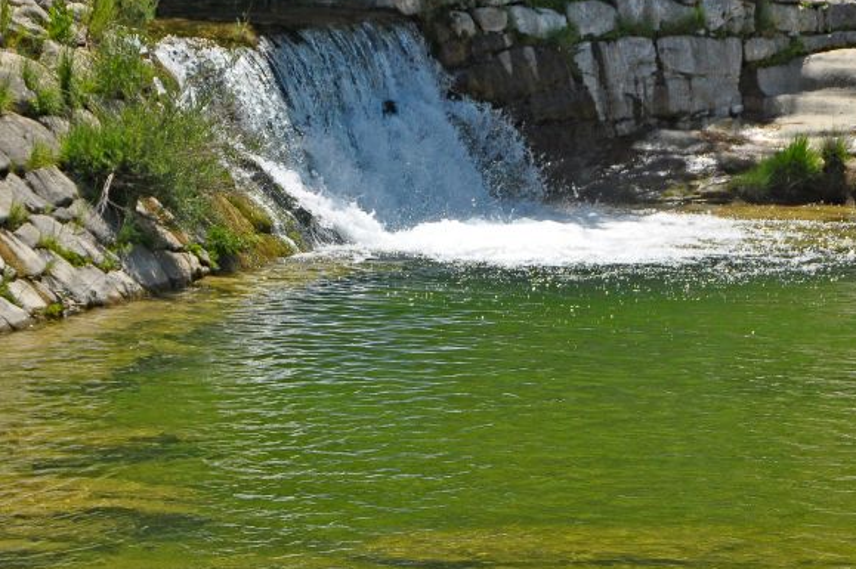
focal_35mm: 252
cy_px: 226
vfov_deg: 5.4
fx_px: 5984
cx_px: 353
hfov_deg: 8.2
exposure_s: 1/1250
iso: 640
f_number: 9
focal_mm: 95
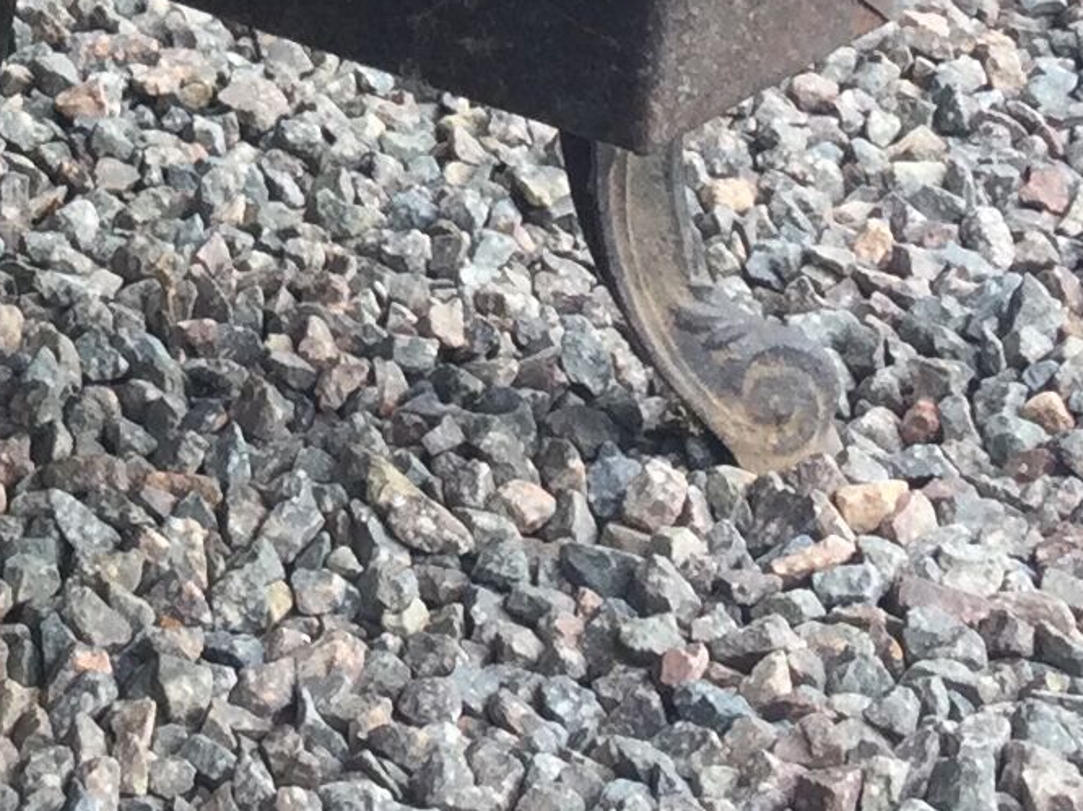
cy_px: -473
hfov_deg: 12.8
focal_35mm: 152
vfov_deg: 9.4
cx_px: -23
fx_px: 4754
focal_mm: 3.3
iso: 25
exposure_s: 1/232
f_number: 2.4
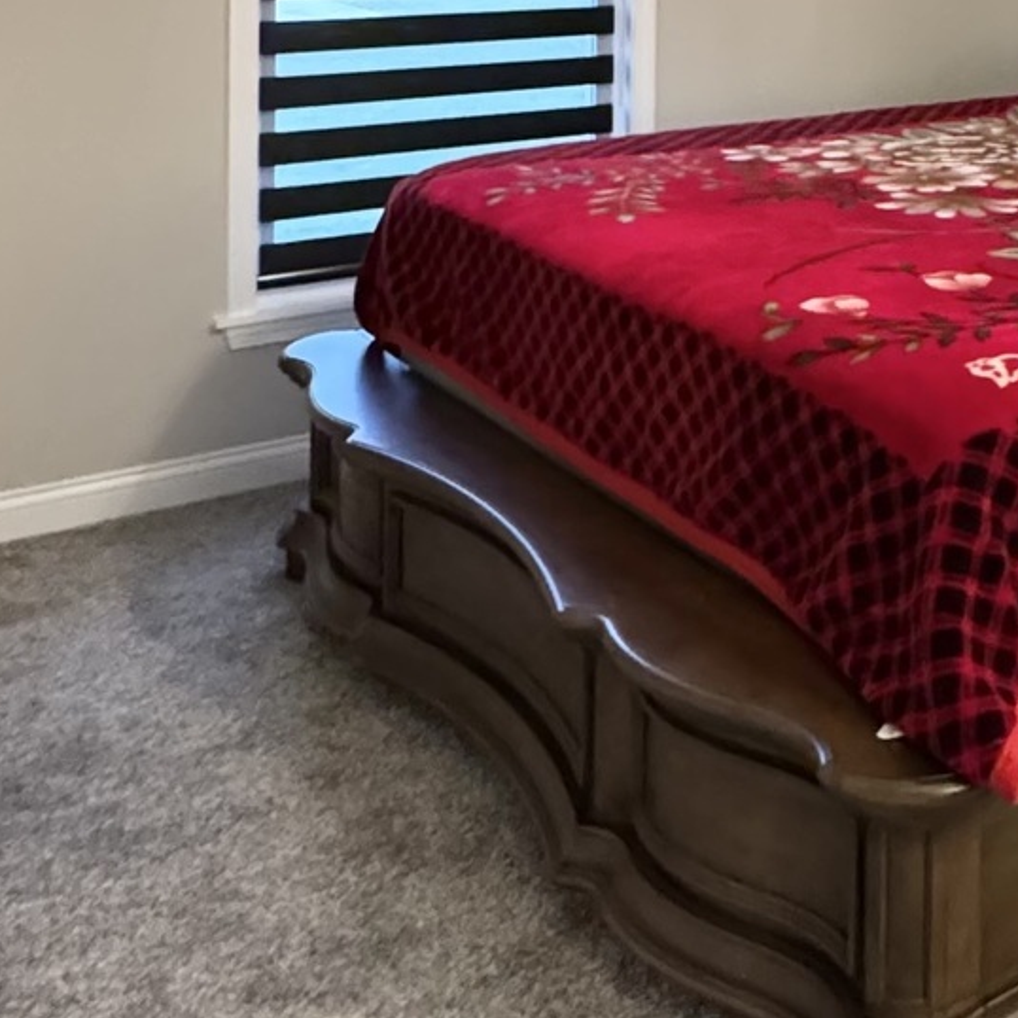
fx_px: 1763
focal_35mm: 53
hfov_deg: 29.2
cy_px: -110
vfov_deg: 29.0
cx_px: 1107
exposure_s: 1/40
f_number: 2.2
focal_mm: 2.22
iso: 1000
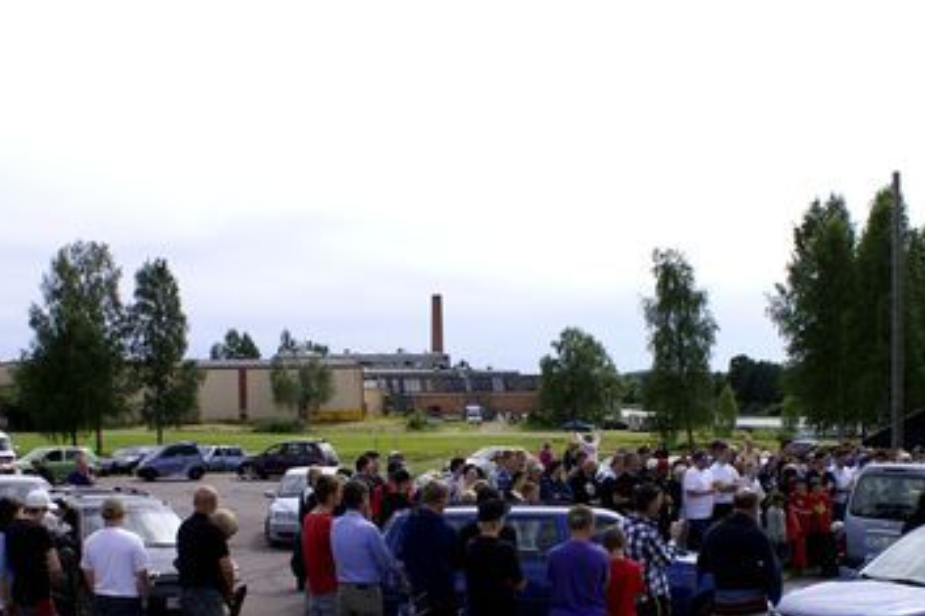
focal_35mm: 49
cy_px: 485
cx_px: 448
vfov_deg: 27.0
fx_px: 1258
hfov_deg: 40.4
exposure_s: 1/1000
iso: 200
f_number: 5.6
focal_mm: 18
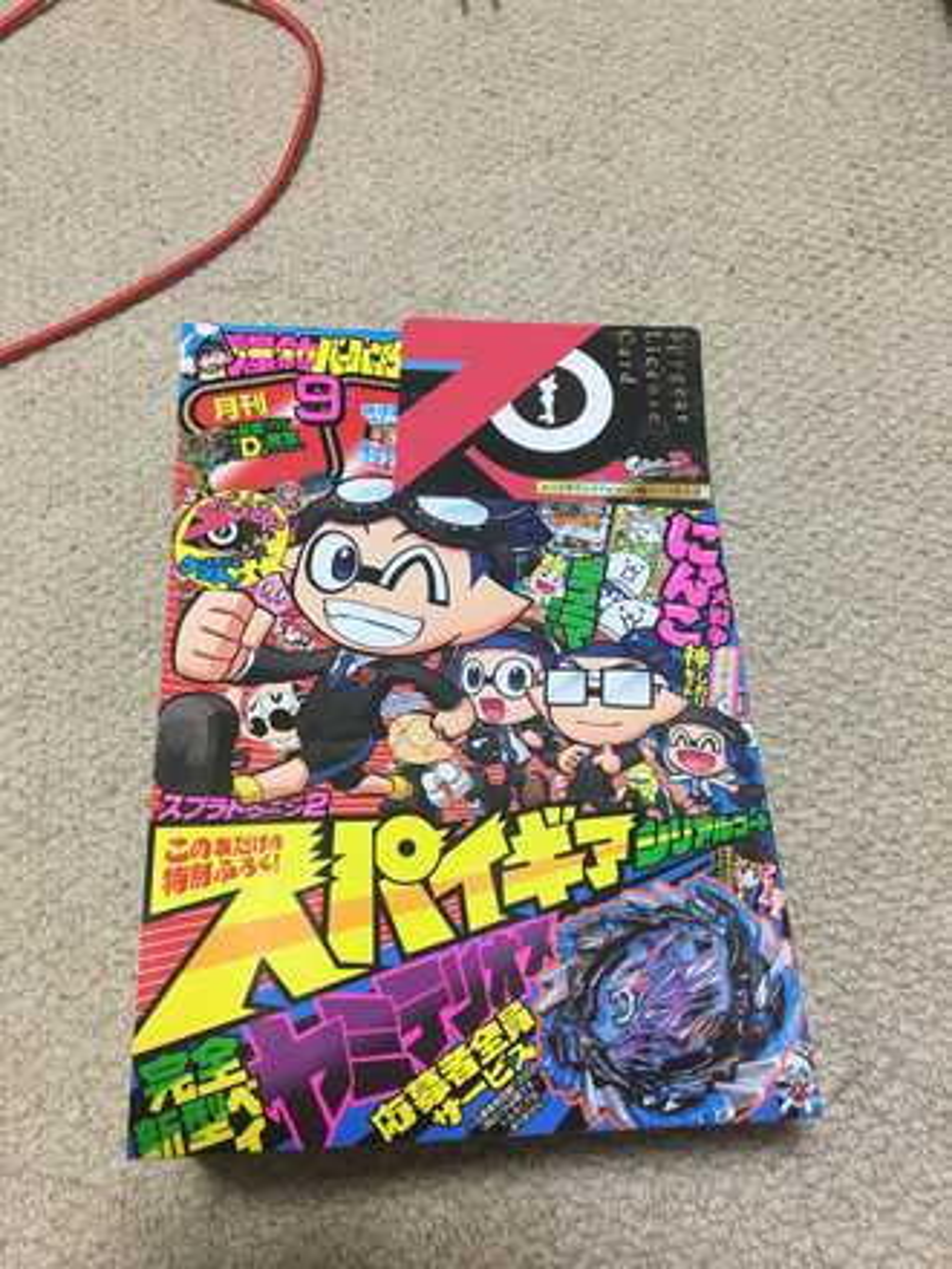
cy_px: 634
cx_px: 476
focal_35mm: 29
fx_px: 1063
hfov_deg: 48.2
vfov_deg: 61.7
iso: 100
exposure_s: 1/30
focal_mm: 4.15
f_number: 2.2
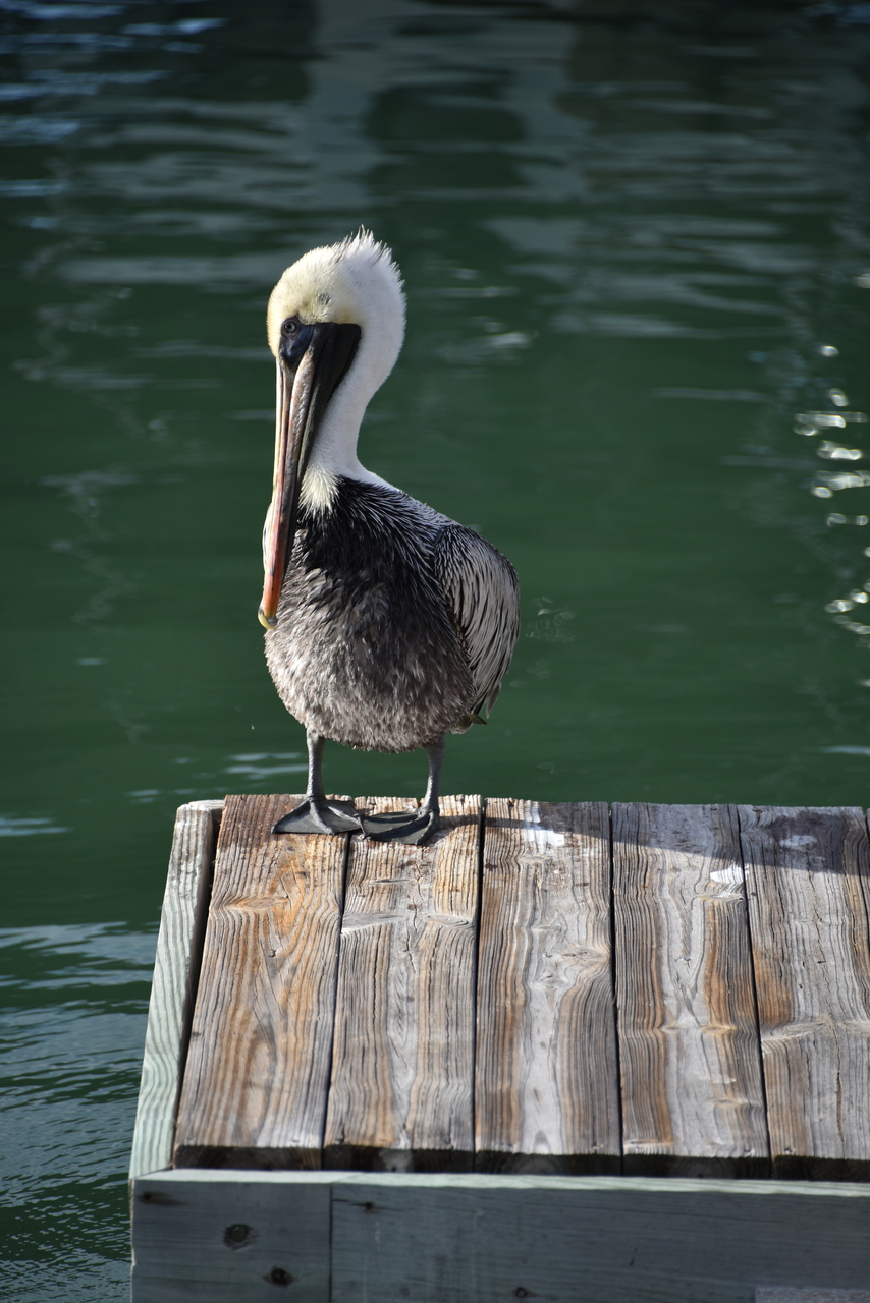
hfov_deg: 4.6
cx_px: 435
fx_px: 10868
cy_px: 652
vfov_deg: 6.9
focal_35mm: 300
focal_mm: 300
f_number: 5.6
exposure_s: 1/640
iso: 220
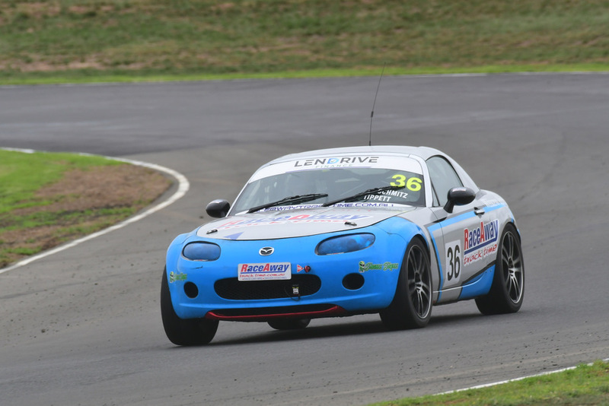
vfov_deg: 1.8
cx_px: 304
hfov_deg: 2.7
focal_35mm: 750
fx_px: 12691
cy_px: 203
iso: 640
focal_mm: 500
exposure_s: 1/640
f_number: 10
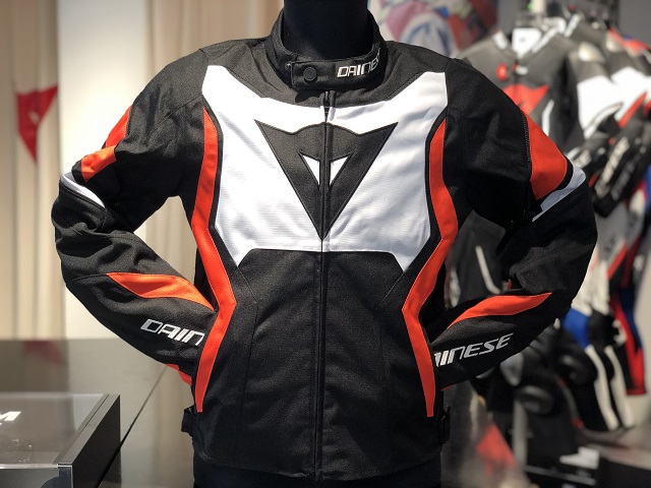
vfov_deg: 28.0
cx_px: 326
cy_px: 244
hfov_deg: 36.8
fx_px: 978
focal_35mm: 52
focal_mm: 6
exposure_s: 1/50
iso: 80
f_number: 2.4
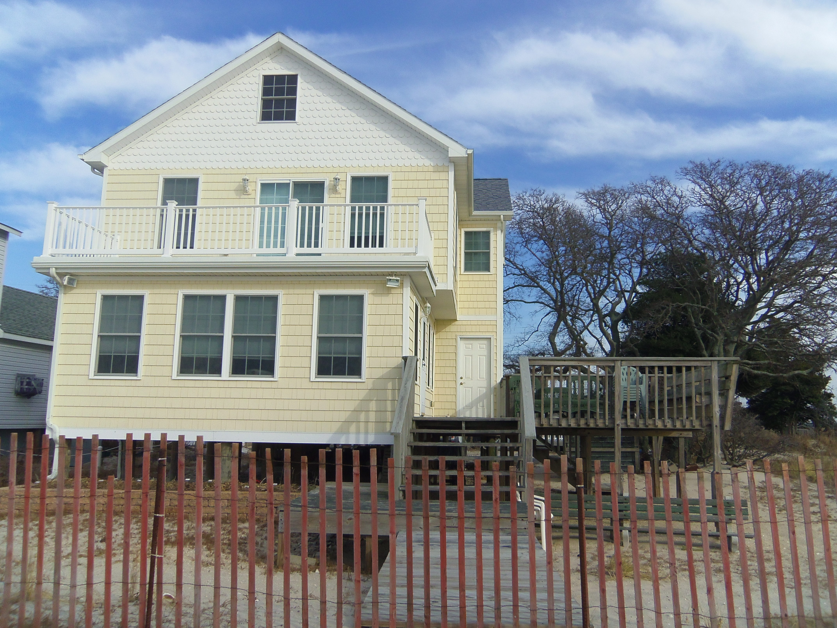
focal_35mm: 28
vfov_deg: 49.7
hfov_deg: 63.4
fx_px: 677
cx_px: 418
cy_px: 314
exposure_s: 1/80
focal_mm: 5
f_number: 10.8
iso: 64
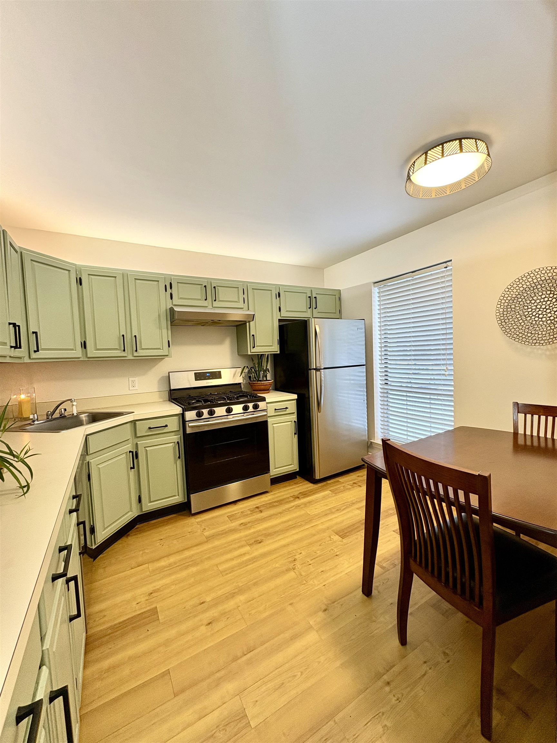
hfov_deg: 85.7
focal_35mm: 14
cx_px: 278
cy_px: 372
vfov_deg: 102.1
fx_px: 300
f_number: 2.2
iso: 125
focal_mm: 2.22
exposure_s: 1/60
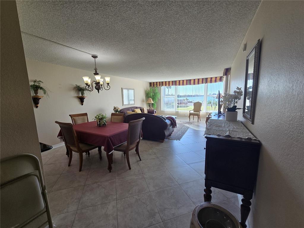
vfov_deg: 89.9
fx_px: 114
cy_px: 114
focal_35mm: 13
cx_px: 152
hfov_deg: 106.2
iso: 64
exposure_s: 1/120
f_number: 2.2
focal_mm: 2.2
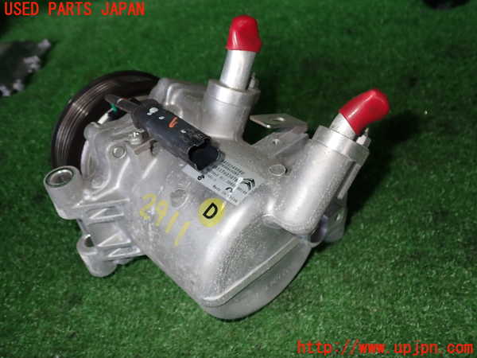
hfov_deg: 60.0
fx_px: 413
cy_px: 179
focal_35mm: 30
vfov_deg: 46.8
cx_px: 238
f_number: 6.3
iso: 100
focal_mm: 5.4
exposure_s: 1/30
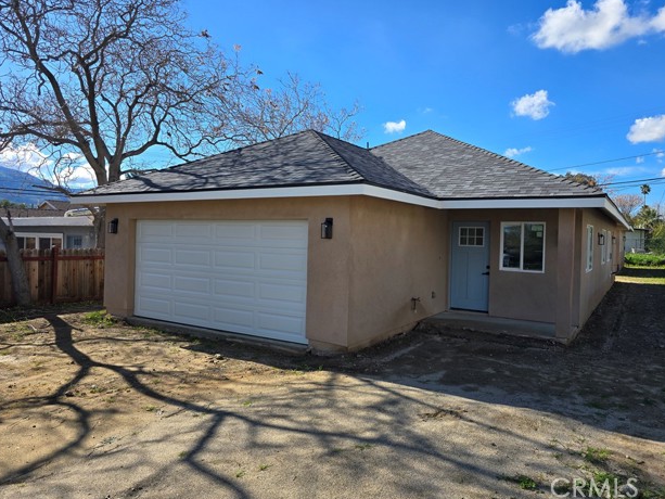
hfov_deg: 71.6
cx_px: 341
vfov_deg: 56.8
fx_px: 461
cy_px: 243
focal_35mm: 24
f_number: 1.7
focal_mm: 6.3
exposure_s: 1/569
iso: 12
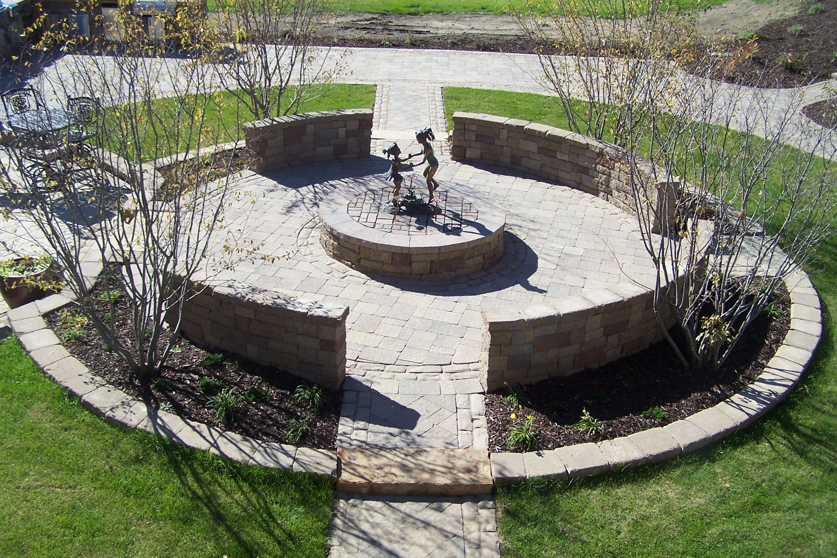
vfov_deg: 33.4
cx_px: 414
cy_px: 274
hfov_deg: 48.5
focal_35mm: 40
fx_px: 930
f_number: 2.8
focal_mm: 6.3
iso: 80
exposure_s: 1/1000
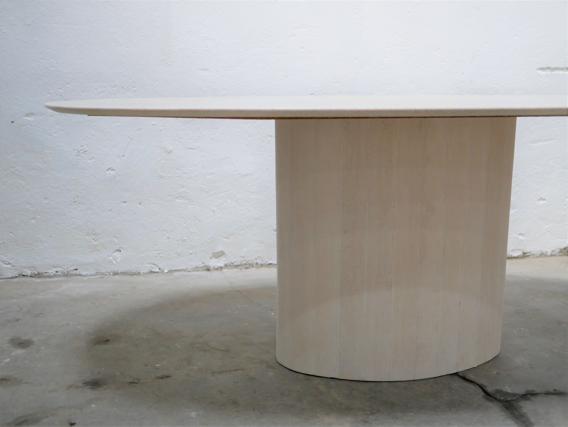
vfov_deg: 36.0
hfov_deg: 46.8
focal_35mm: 40
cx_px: 284
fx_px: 657
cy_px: 214
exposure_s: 1/60
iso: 400
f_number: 1.7
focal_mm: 20
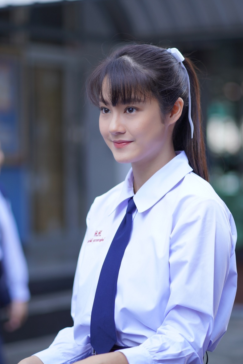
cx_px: 121
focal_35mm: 130
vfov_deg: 15.8
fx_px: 1310
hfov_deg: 10.6
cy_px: 183
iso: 100
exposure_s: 1/320
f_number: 1.8
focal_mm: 85
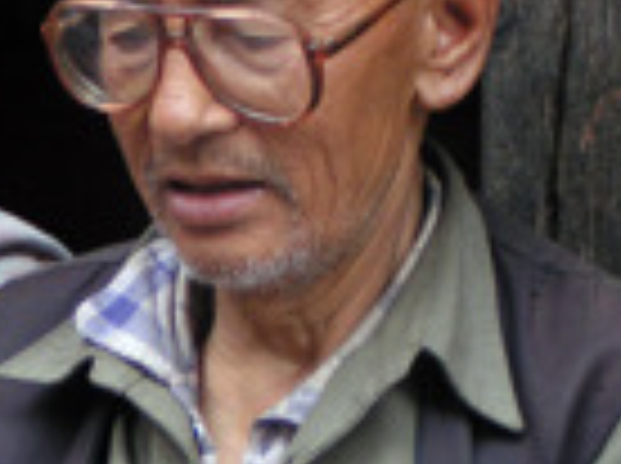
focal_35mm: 288
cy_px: 239
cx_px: 76
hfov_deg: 6.9
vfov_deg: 5.1
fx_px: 5158
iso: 80
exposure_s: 1/100
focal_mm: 15.2
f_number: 3.5
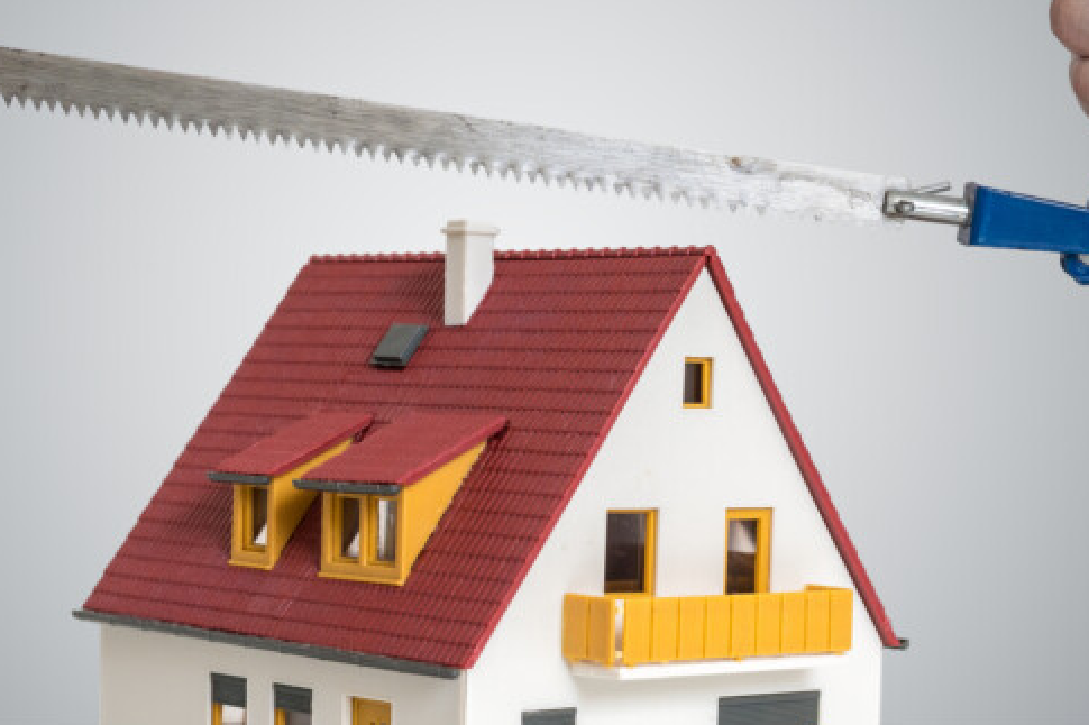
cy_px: 310
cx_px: 507
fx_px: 2873
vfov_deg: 14.4
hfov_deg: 21.5
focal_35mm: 95
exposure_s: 1/200
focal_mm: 30
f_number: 8
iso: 100
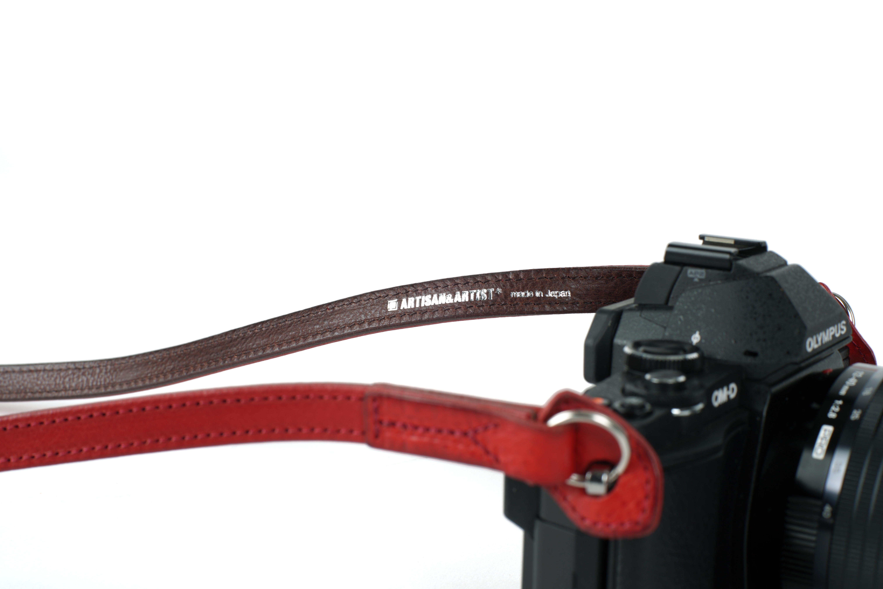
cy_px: 294
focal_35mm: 50
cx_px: 442
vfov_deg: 27.0
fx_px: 1226
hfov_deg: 39.6
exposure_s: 1/60
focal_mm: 50
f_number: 13
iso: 100
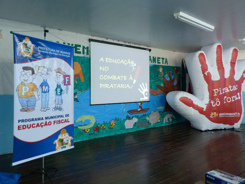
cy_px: 91
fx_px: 191
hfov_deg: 65.3
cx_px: 130
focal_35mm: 27
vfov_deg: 51.4
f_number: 2.8
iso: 400
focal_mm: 4.5
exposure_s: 1/20
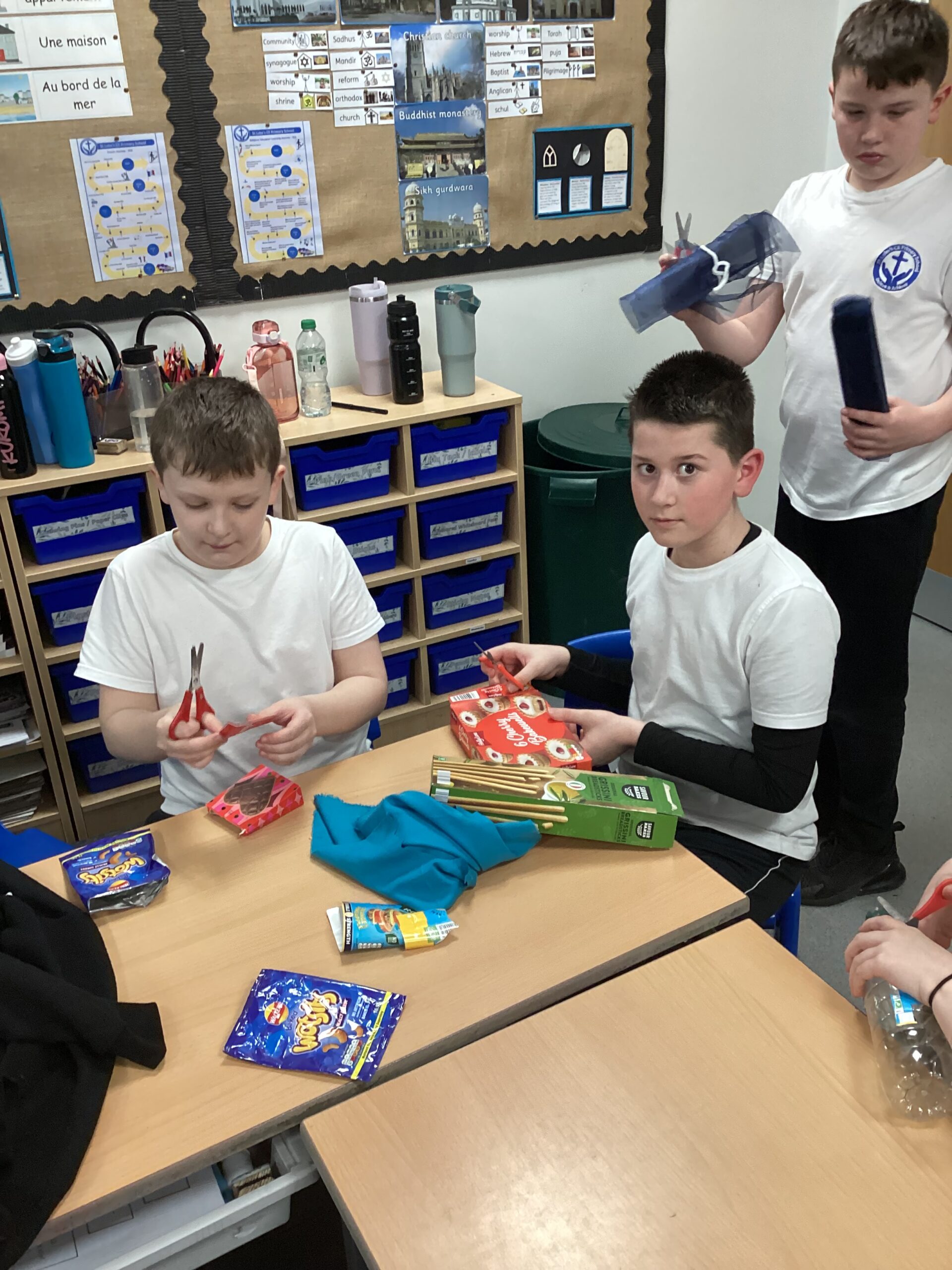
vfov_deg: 58.4
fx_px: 1137
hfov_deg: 45.4
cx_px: 476
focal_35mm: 31
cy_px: 635
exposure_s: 1/60
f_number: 2.4
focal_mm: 3.3
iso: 200
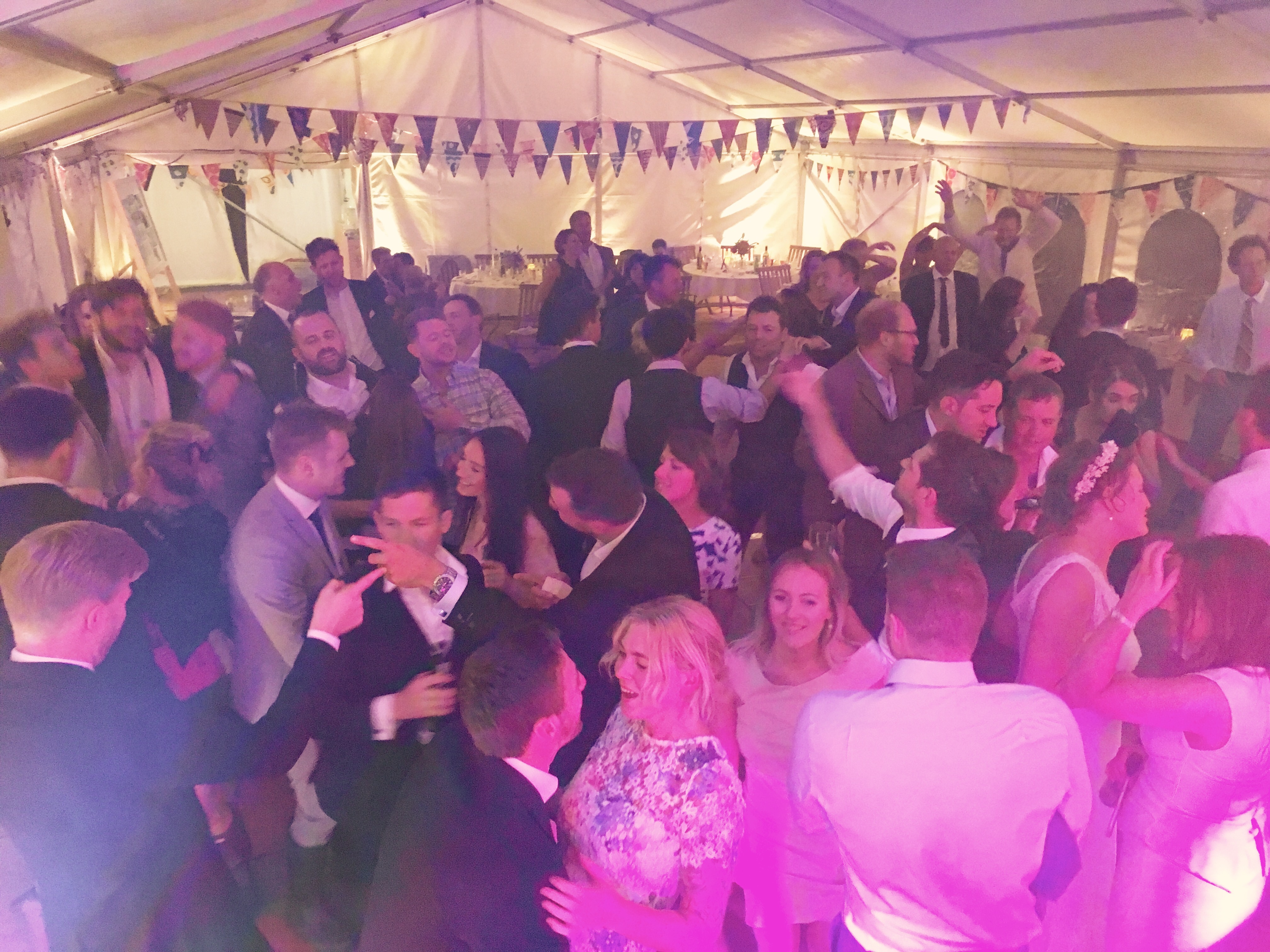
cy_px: 476
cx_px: 635
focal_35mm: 29
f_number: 2.2
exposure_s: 1/17
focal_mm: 4.15
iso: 250
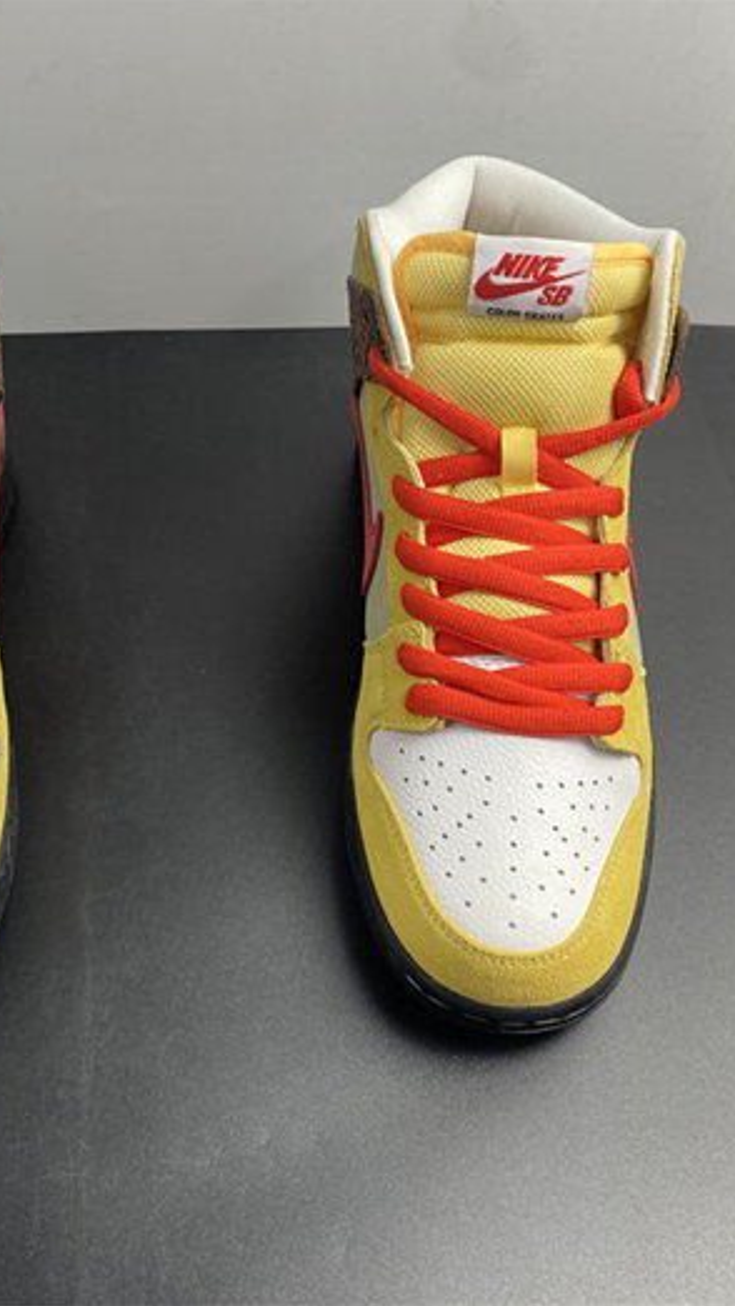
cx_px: 160
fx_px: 1315
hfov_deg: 30.5
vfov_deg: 52.8
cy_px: 652
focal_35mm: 38
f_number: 1.8
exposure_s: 1/100
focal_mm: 4.25
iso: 80
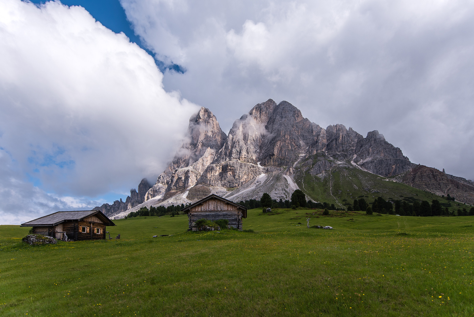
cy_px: 158
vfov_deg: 81.3
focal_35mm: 14
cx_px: 237
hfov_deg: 104.2
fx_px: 184
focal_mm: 14
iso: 100
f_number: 2.8
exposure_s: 1/4000
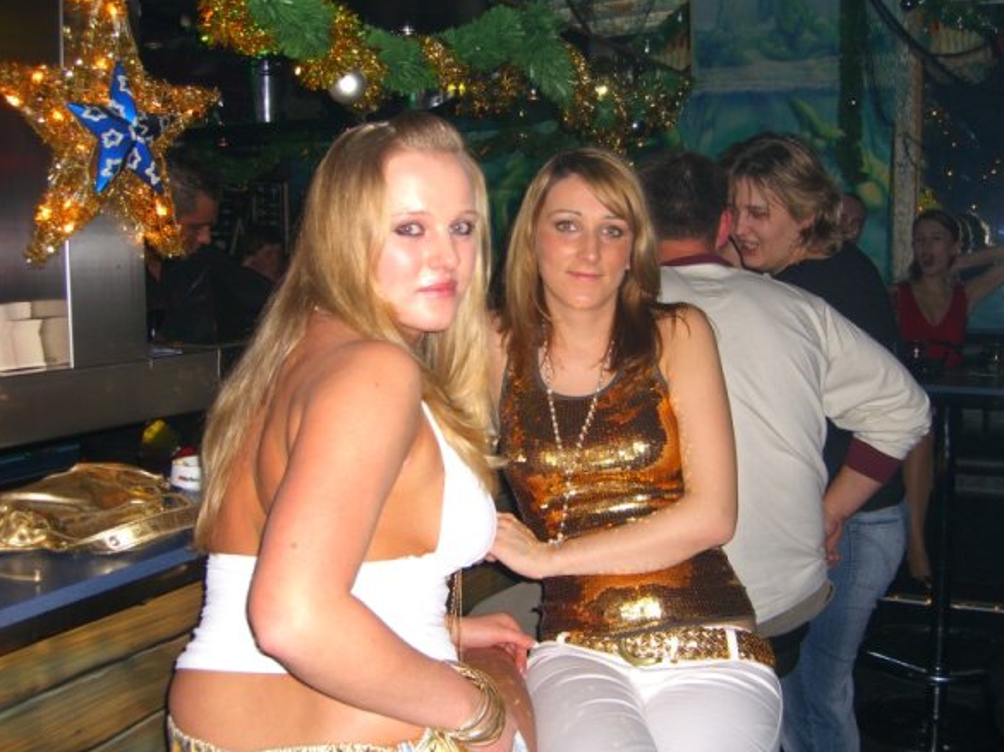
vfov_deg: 36.8
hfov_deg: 47.9
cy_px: 369
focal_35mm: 39
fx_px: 1130
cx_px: 506
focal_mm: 7.9
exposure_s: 1/60
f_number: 2.8
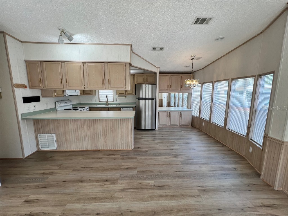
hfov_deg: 106.2
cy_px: 108
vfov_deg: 89.9
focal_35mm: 13
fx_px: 108
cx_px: 144
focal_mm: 1.57
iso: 32
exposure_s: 1/120
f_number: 1.8
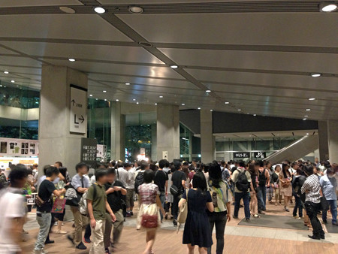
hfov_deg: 55.3
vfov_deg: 43.0
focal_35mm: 33
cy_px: 127
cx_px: 169
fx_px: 322
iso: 400
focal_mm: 4.13
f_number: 2.4
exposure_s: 1/15
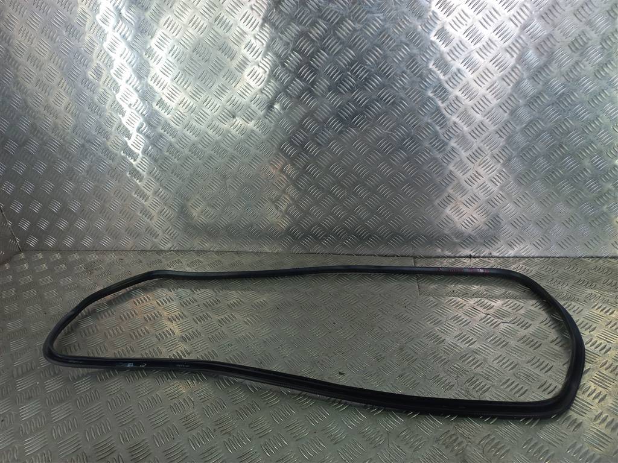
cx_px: 309
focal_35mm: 25
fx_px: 446
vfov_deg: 54.9
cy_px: 232
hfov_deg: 69.4
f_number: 1.8
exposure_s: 1/120
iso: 40
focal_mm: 4.6
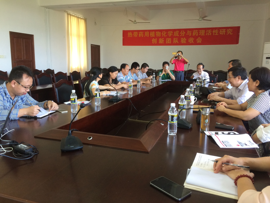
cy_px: 102
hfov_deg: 61.7
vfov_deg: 48.2
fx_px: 226
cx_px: 135
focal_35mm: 29
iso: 100
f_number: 2.2
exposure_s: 1/33
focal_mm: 4.15
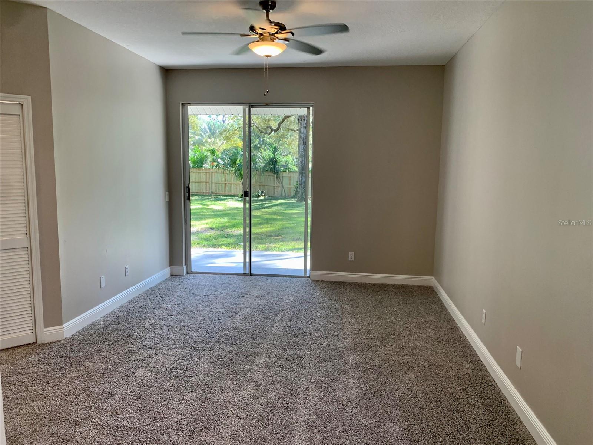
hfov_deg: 67.3
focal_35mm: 26
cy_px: 222
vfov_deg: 53.1
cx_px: 296
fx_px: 445
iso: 80
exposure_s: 1/120
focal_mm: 4.25
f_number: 1.8
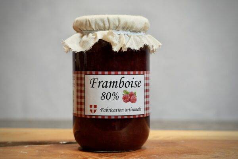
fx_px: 463
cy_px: 80
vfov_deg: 19.5
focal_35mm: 70
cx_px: 119
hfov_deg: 28.8
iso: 2000
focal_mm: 70
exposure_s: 1/60
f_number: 8
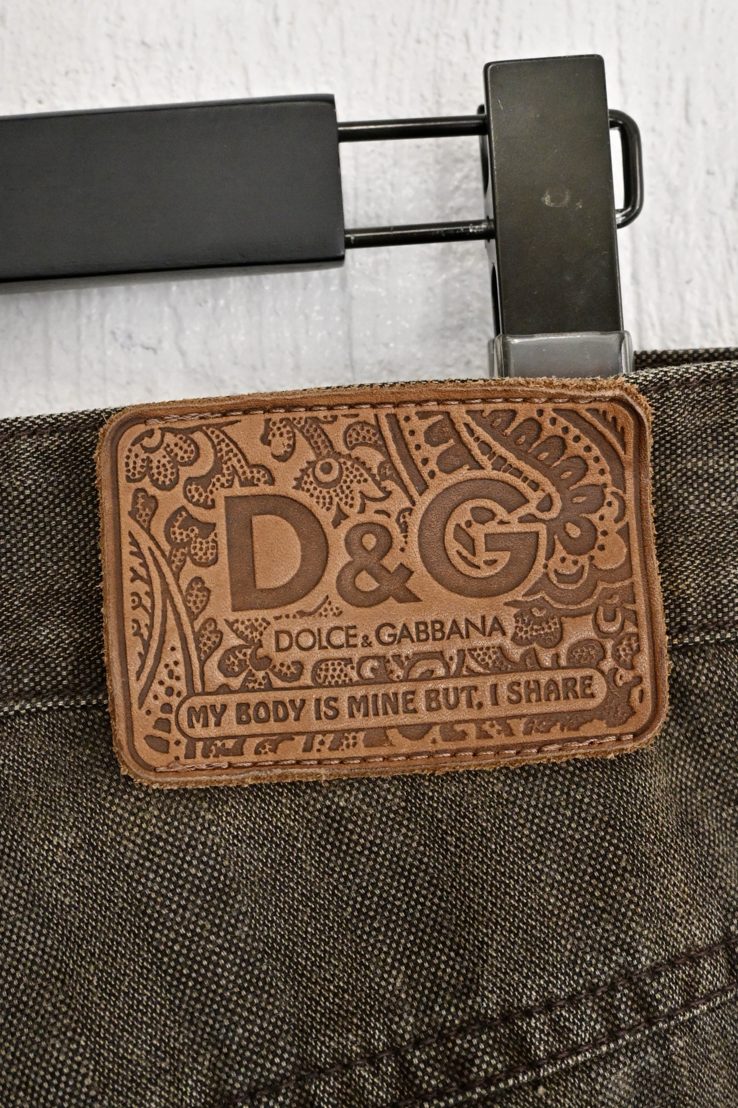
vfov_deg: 65.9
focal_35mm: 28
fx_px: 853
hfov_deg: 46.8
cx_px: 369
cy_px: 554
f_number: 5
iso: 1600
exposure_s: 1/160
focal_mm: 18.5
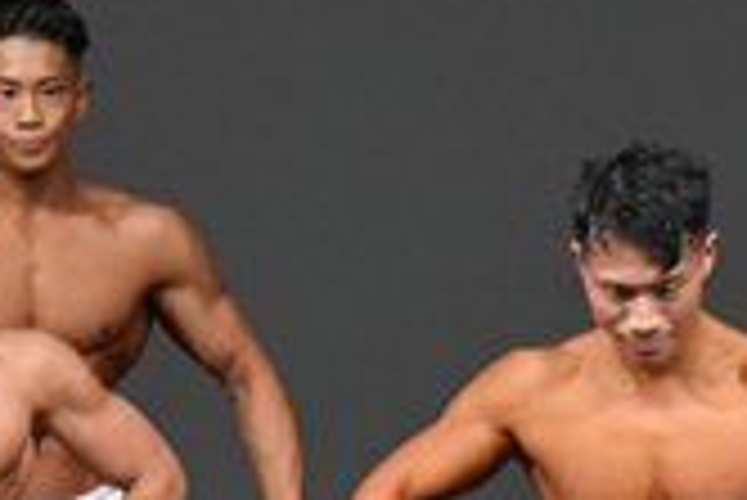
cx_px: 236
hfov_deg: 2.0
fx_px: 21038
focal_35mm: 1013
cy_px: 770
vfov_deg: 1.4
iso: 4000
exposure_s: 1/400
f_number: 5.6
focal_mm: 145
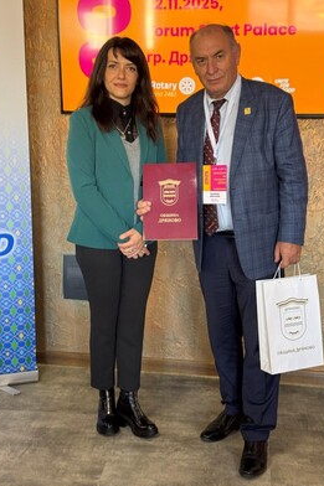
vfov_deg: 38.9
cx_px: 168
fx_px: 689
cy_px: 247
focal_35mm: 51
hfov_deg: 26.5
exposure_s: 1/38
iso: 250
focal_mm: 6.76
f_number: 1.78
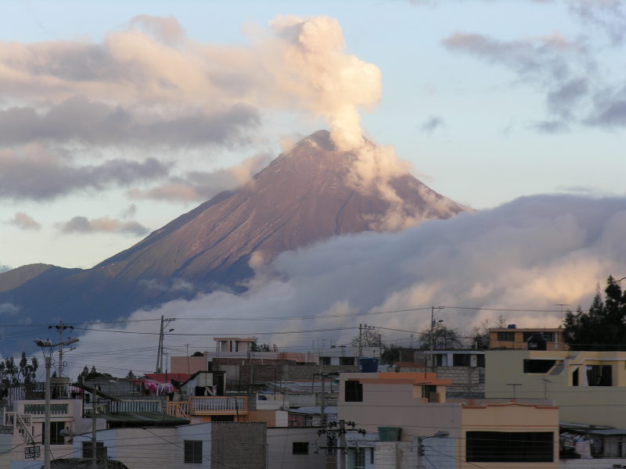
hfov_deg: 9.5
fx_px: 3780
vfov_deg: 7.1
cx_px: 313
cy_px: 234
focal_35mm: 209
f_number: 5.3
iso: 50
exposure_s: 1/105
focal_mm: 53.3
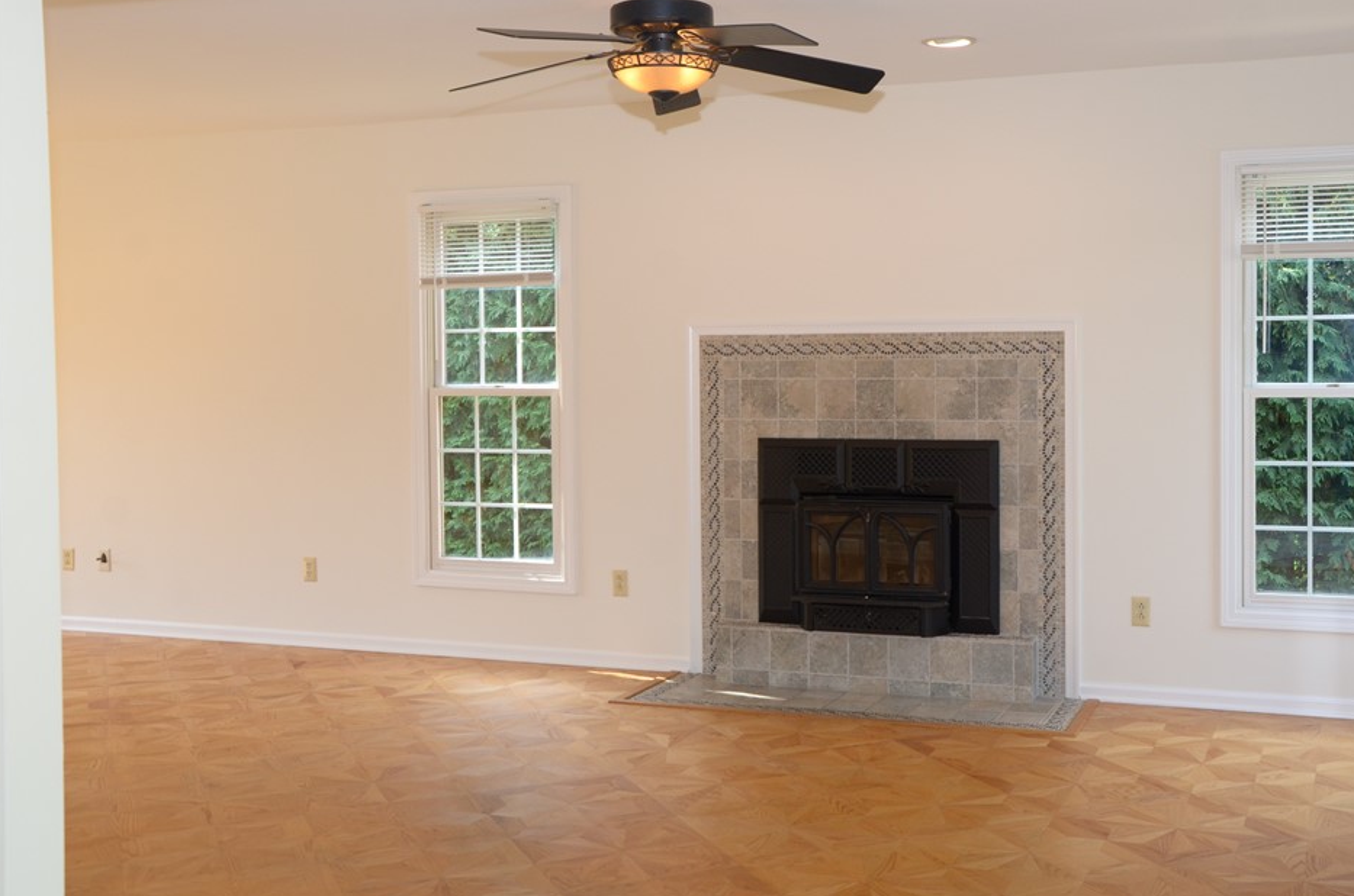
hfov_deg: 46.3
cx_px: 783
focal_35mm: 42
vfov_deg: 31.7
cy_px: 407
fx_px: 1576
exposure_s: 1/125
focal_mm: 24
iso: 500
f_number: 6.3
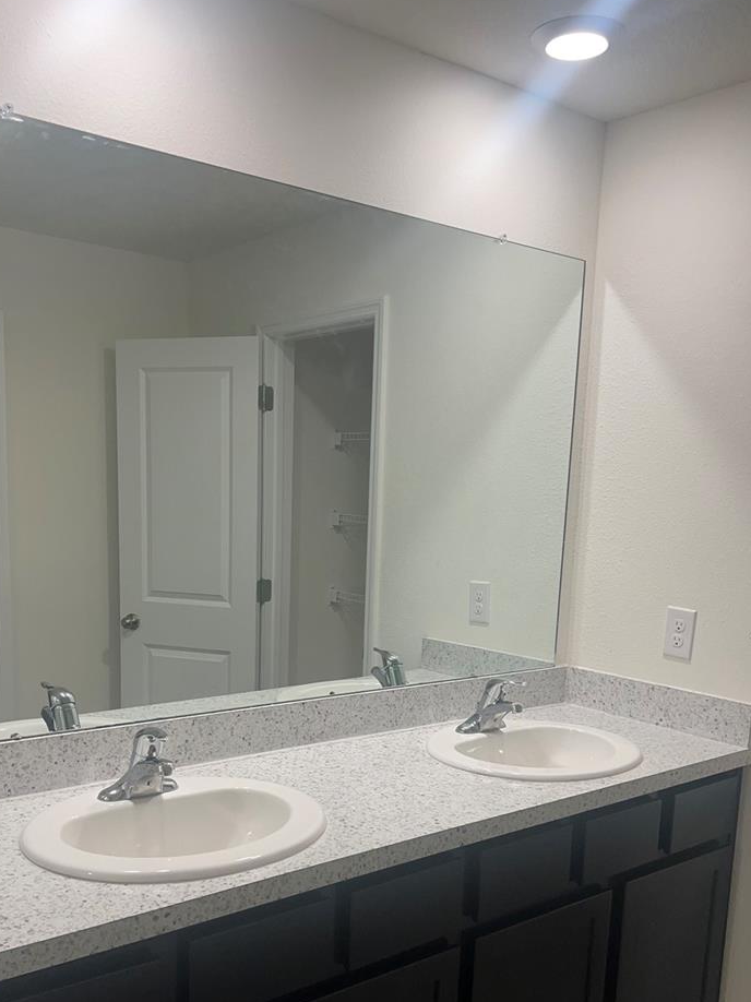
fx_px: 984
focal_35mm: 34
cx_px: 336
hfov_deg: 41.7
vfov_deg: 53.3
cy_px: 639
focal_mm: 5.7
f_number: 1.5
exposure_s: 1/120
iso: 80
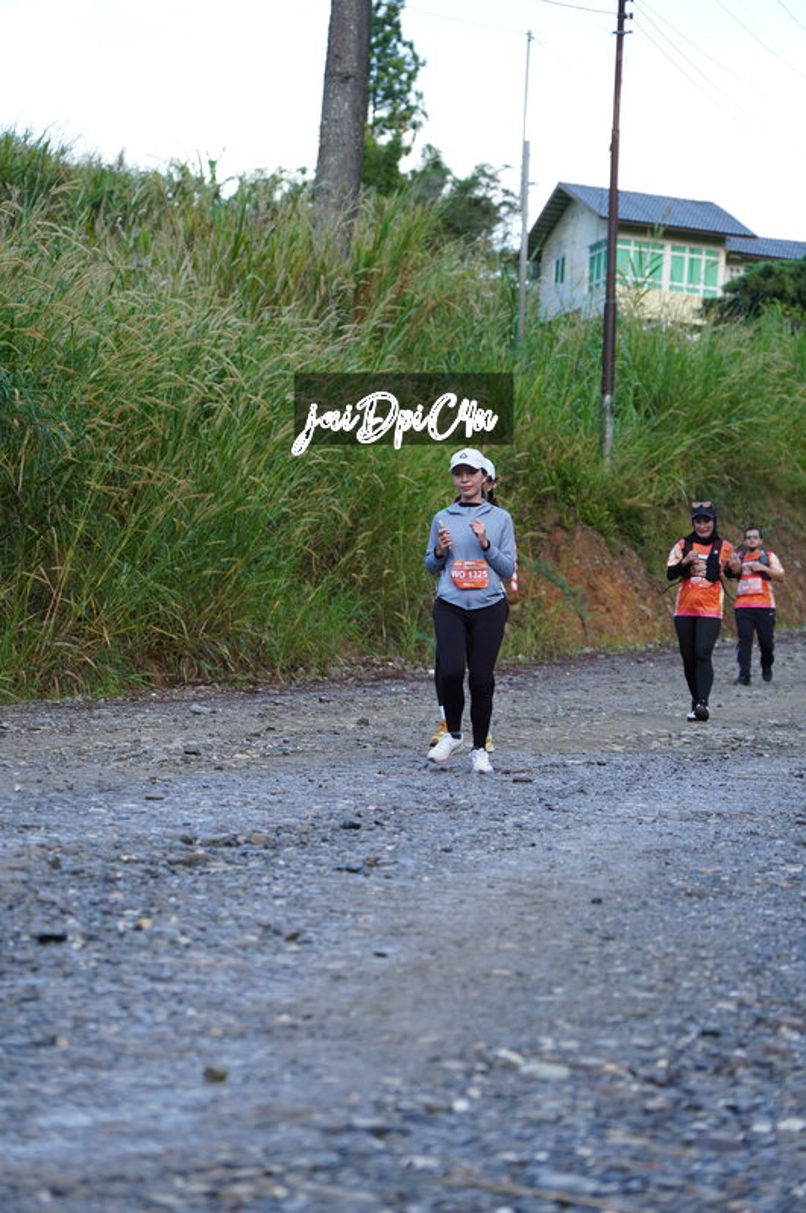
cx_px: 403
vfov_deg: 19.5
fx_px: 3534
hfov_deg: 13.0
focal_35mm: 105
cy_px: 606
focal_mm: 70
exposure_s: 1/500
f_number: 2.8
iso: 400
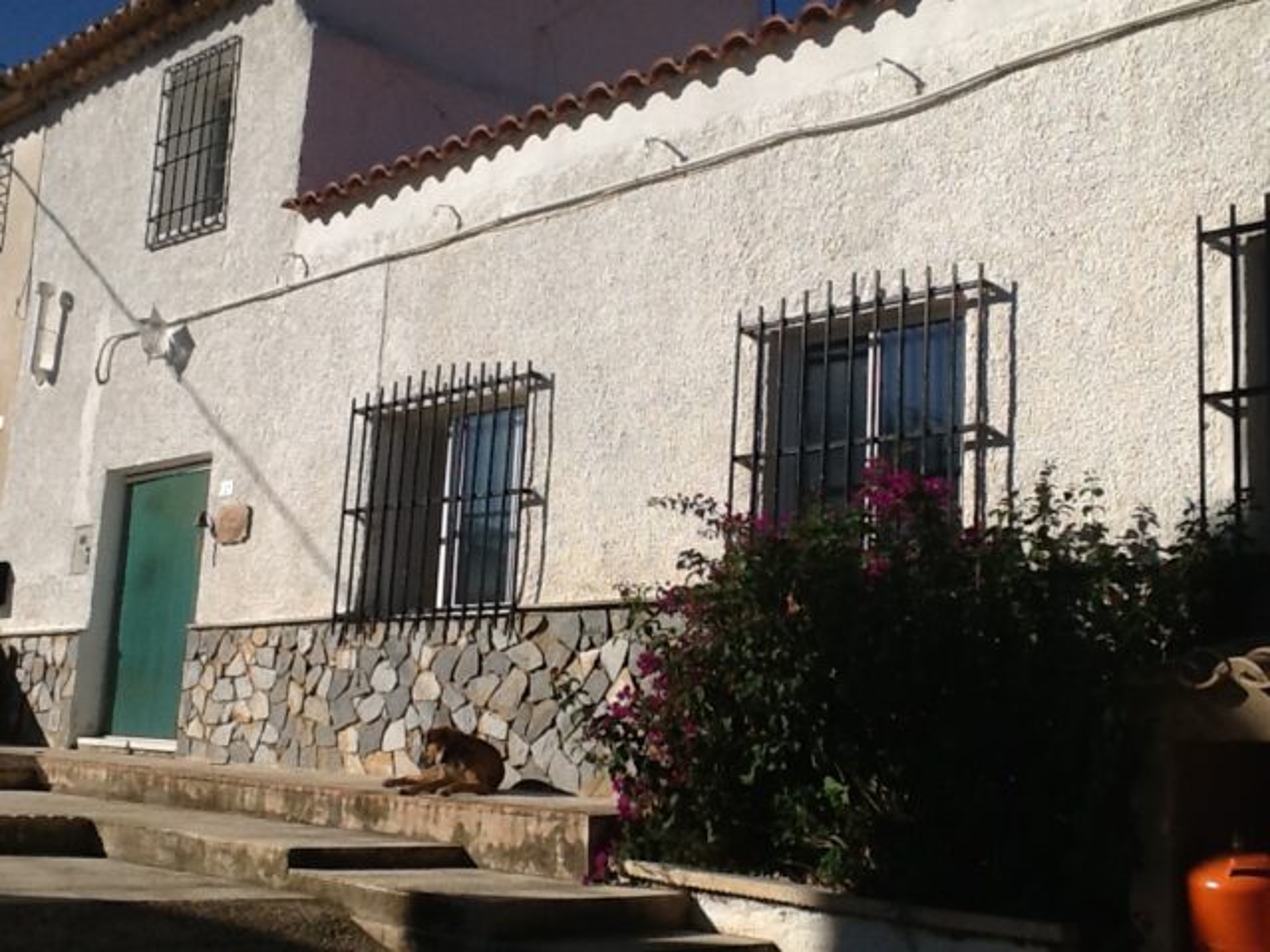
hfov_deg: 43.0
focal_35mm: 44
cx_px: 635
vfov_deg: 32.9
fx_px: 1614
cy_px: 476
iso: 40
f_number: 2.4
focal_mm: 2.03
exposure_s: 1/3831
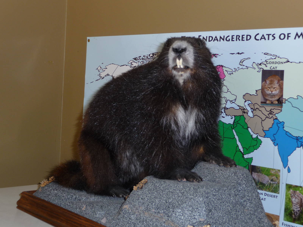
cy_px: 114
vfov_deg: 25.2
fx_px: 508
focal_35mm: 58
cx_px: 152
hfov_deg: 33.2
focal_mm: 9.8
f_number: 4.4
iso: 100
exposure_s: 1/30
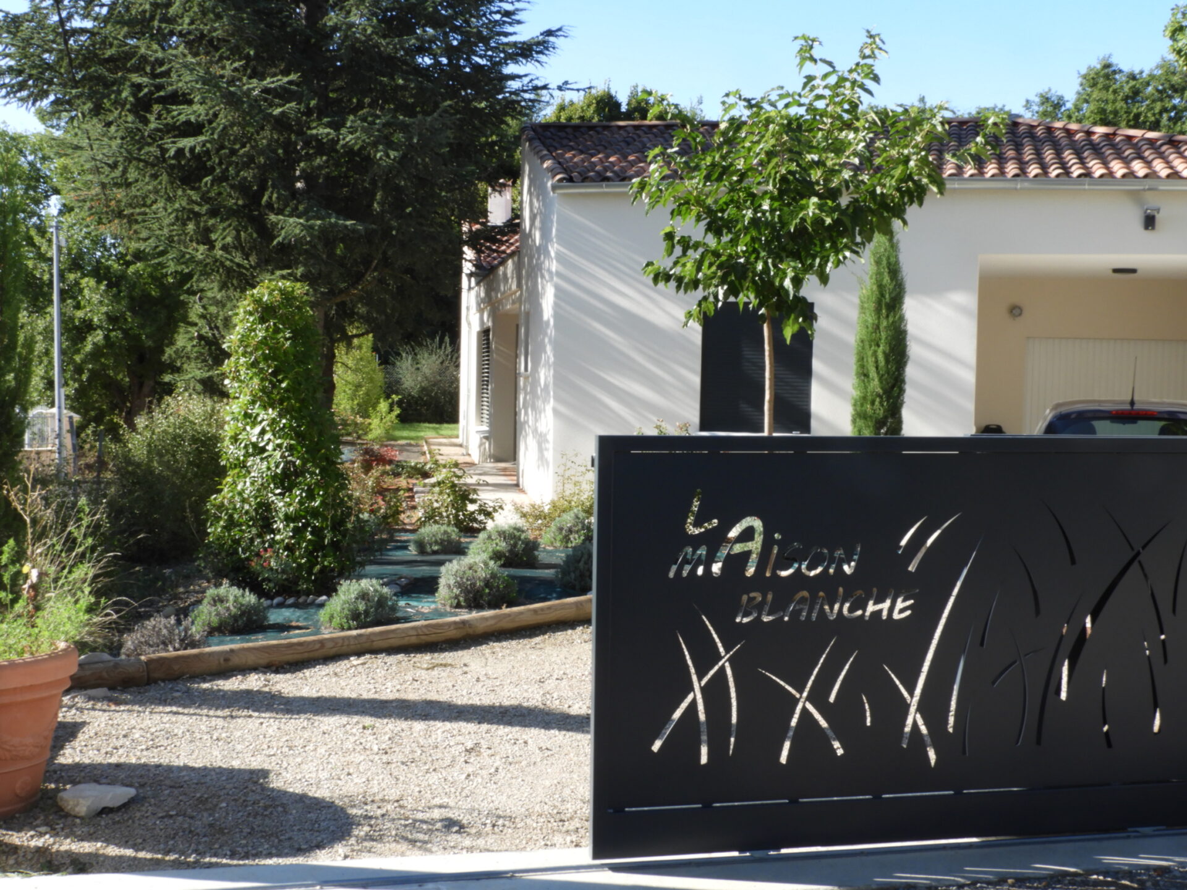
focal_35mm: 45
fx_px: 1543
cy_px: 445
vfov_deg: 32.2
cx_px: 594
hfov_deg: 42.1
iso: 100
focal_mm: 8.1
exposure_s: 1/100
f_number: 8
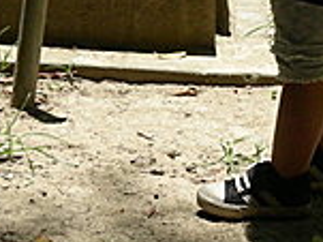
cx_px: 229
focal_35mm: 328
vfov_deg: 4.5
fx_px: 3058
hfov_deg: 6.0
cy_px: -104
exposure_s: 1/424
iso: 50
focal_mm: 16.5
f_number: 4
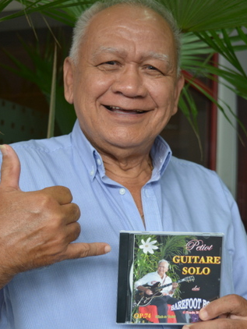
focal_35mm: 70
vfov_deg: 27.8
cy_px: 164
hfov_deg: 21.0
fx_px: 665
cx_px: 143
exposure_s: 1/60
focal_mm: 32
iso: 450
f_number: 4.5
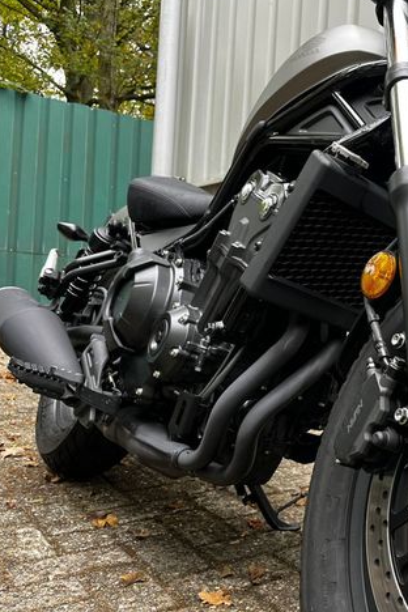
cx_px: 394
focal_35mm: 37
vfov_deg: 51.9
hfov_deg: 33.3
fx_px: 629
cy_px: 299
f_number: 1.6
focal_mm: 5.1
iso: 125
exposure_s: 1/116
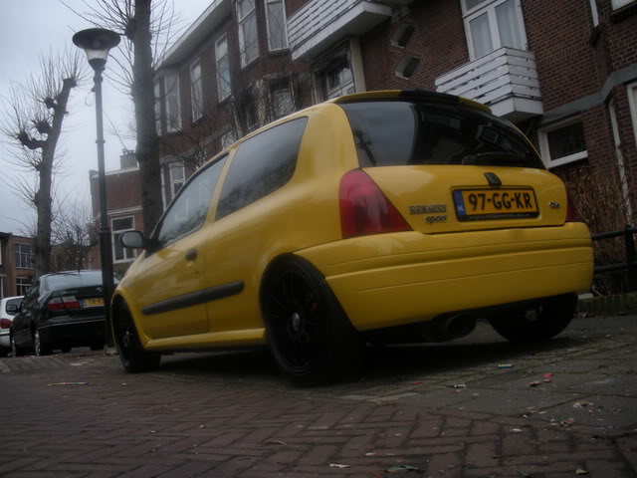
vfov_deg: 39.7
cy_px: 239
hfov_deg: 51.4
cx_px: 318
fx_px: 662
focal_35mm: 36
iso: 64
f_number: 3.5
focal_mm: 6.3
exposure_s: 1/130
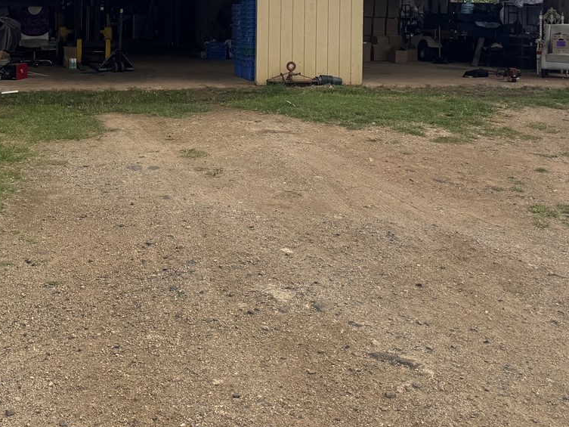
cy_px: 12
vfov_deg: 27.2
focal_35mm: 51
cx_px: 231
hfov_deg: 37.4
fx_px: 838
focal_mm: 6.76
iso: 80
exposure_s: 1/5814
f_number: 1.78
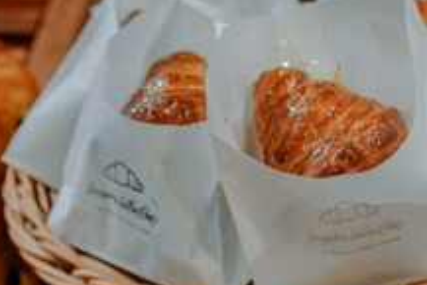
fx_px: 1626
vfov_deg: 9.5
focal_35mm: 137
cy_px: 517
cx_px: 573
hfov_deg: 14.3
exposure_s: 1/40
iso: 800
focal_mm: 35
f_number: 3.5
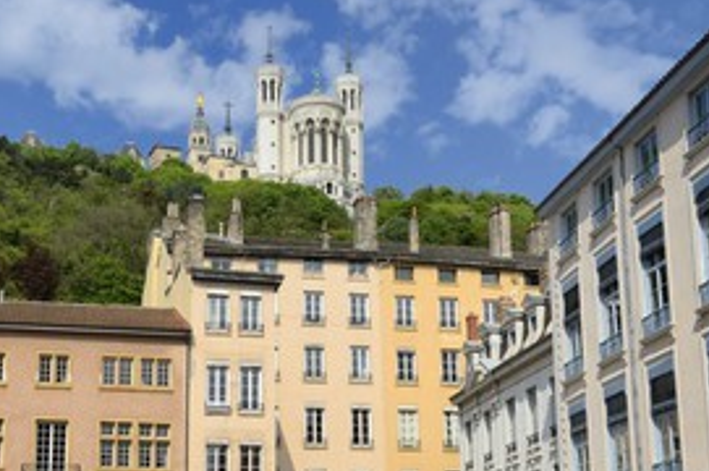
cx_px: 256
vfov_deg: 22.7
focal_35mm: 59
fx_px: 1161
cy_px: 353
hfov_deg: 33.8
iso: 200
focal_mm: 38
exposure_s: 1/320
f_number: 13
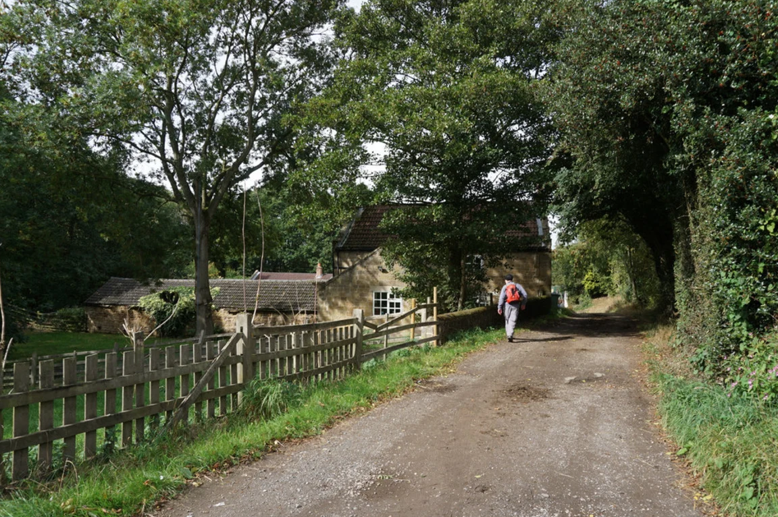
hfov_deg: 71.5
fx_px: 540
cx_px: 400
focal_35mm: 25
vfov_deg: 51.2
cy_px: 261
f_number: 6.3
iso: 100
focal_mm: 16
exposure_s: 1/200
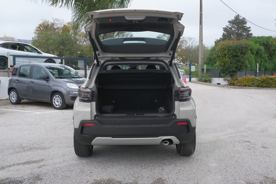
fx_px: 276
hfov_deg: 53.1
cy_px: 92
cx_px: 138
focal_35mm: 36
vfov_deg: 36.9
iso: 160
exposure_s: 1/60
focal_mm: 24.2
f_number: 7.1
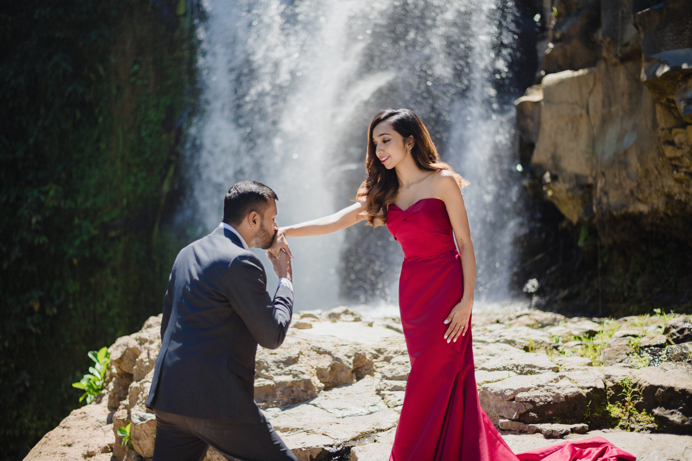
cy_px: 230
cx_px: 346
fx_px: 961
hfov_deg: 39.6
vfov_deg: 27.0
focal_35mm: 50
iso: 125
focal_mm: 50
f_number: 2
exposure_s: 1/1250
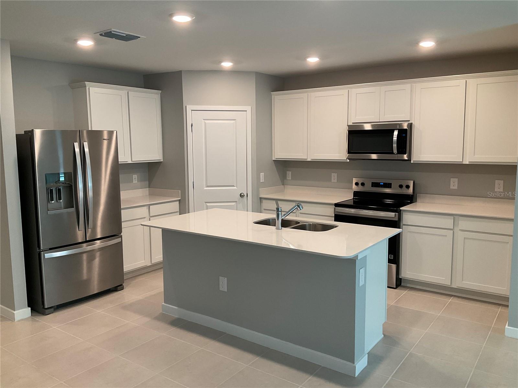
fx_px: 434
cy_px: 194
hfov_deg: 61.7
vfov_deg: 48.2
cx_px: 259
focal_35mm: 29
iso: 64
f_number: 1.8
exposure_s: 1/60
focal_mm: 3
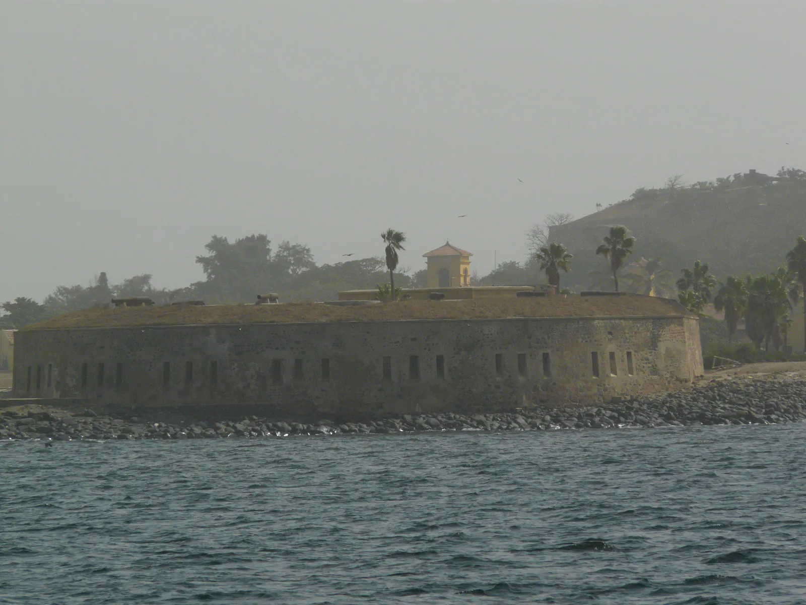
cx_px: 403
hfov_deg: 6.0
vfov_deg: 4.5
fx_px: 7707
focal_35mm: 331
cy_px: 302
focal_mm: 54.4
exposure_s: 1/500
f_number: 8
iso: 100
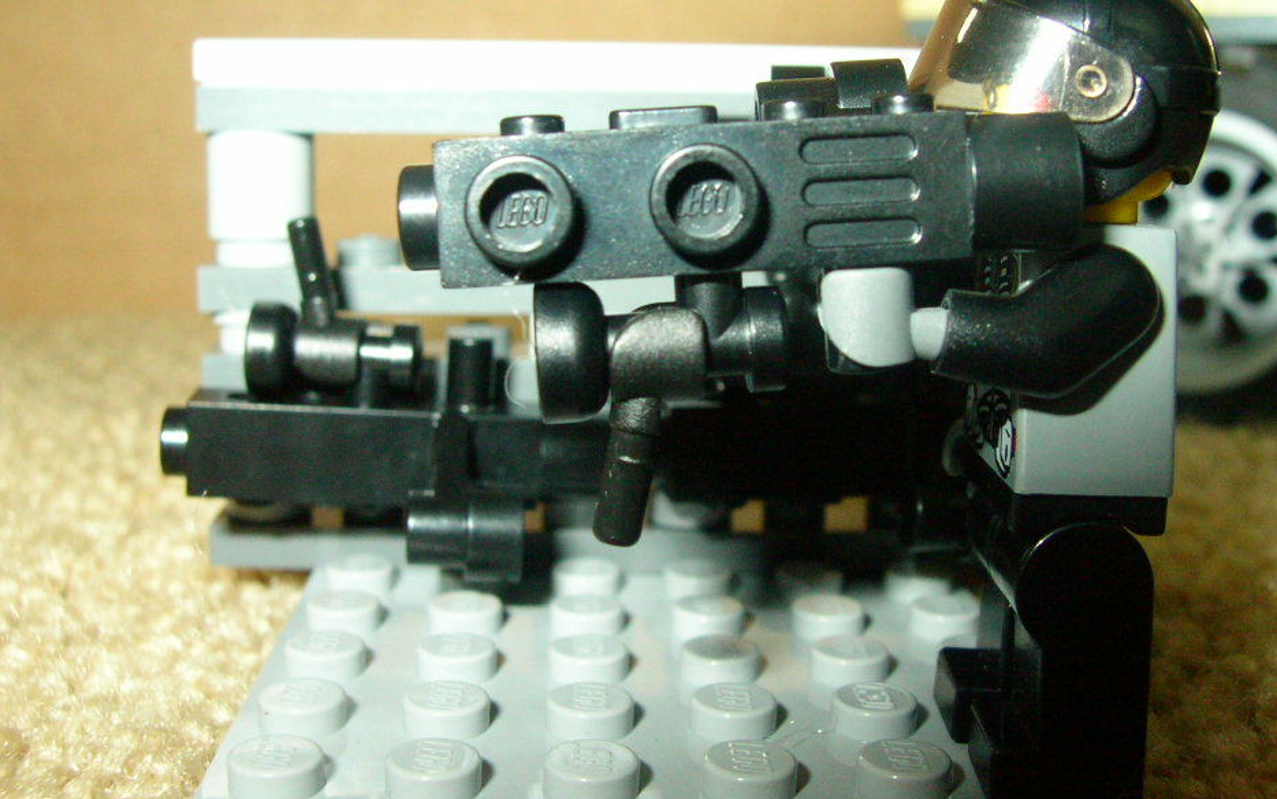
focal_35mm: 43
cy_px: 346
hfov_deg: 46.2
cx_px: 669
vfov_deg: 29.8
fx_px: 1497
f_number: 3.8
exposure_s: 1/60.1
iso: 200
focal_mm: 6.2
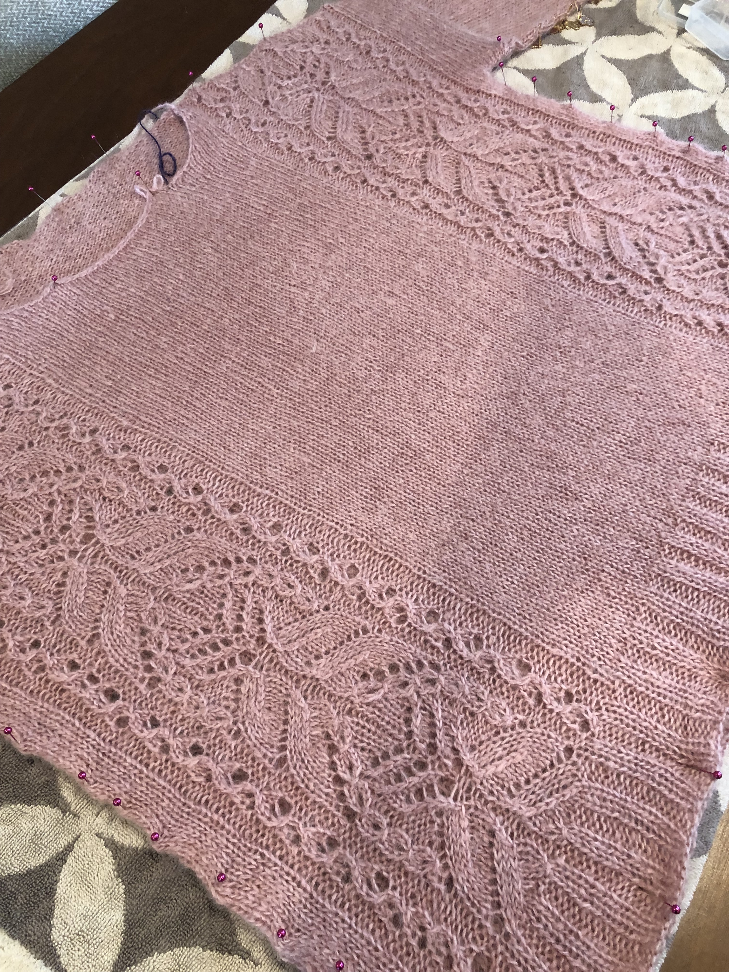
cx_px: 364
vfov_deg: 63.4
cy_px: 486
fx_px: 786
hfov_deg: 49.7
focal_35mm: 28
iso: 50
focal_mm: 4
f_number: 1.8
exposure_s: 1/15
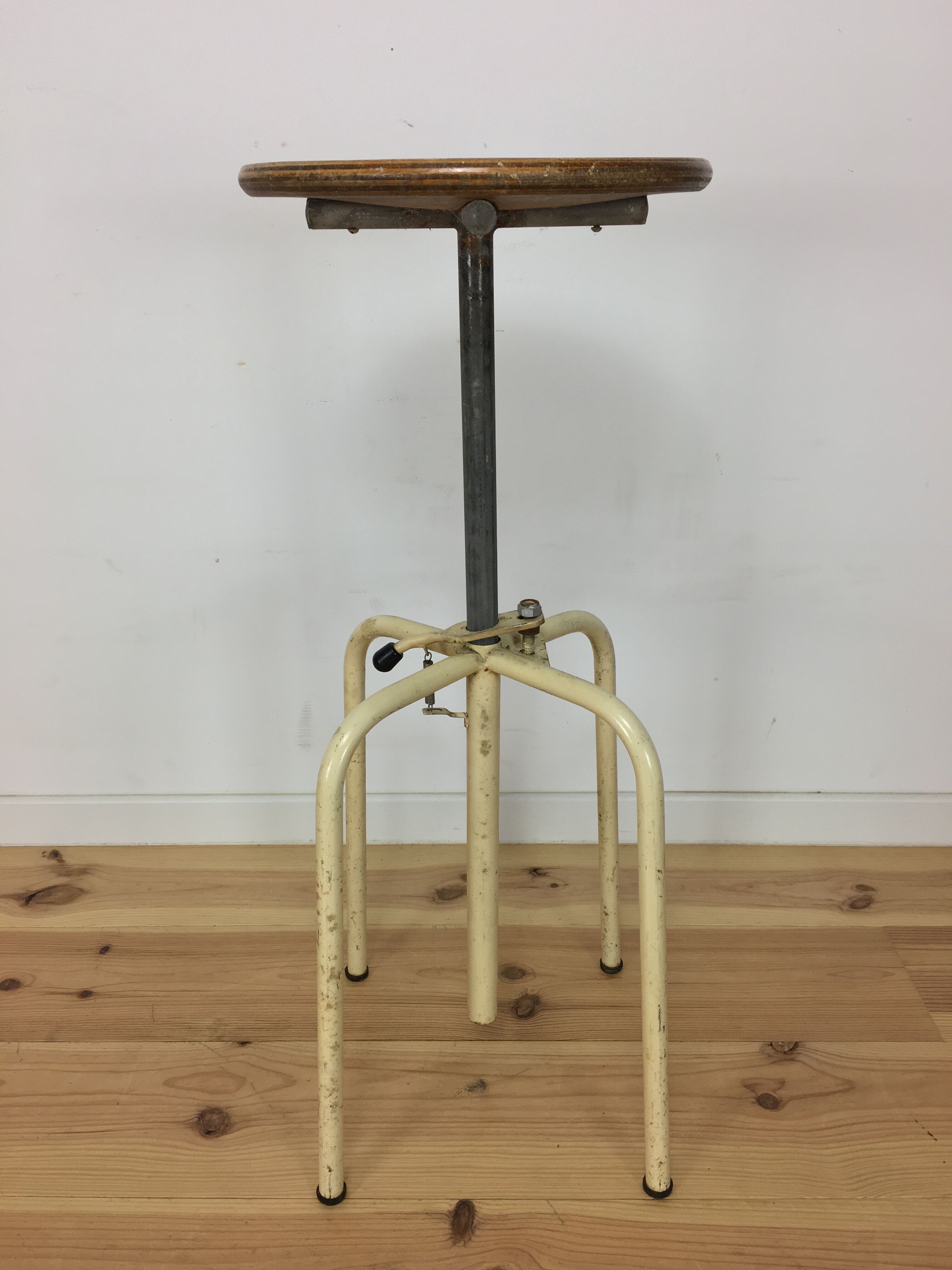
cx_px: 476
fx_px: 1063
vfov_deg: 61.7
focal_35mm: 29
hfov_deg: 48.2
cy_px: 635
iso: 32
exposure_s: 1/33
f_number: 2.2
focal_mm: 4.15
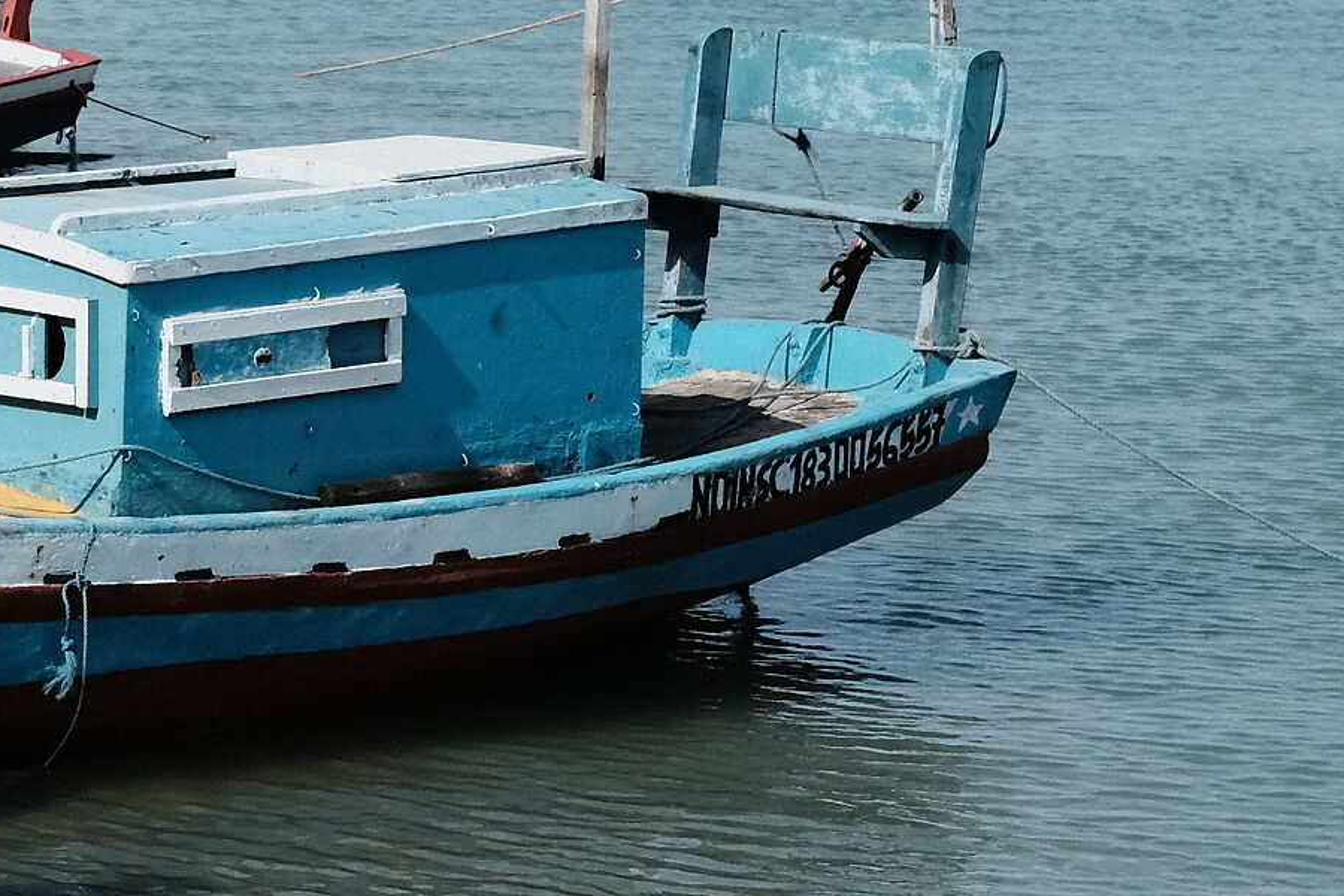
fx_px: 7466
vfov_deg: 6.9
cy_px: 287
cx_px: 246
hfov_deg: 10.3
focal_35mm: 200
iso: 1600
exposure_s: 1/4000
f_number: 8
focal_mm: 50
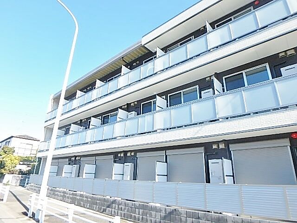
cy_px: 112
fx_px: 180
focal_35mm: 21
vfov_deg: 63.4
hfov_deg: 79.0
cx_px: 148
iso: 125
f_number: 3.5
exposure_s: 1/400
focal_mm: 3.7
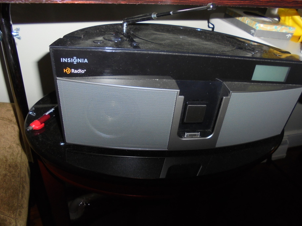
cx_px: 160
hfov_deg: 63.4
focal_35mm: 28
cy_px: 120
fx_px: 244
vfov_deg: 49.7
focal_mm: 4.6
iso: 250
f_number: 3.5
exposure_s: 1/30
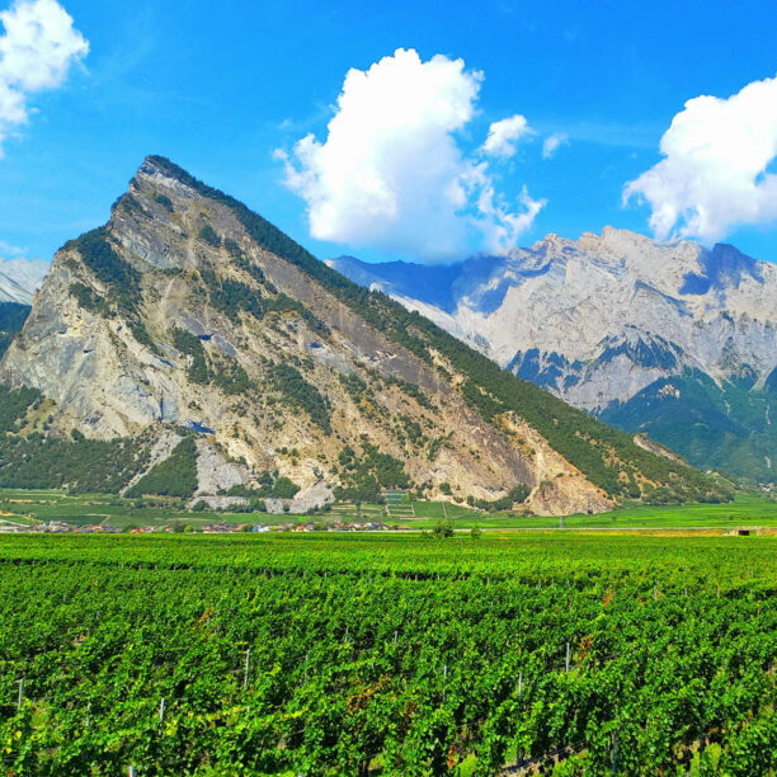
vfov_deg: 44.9
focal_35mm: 37
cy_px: 391
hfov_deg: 43.8
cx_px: 557
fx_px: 940
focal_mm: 4.7
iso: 50
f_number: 1.8
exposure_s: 1/1111
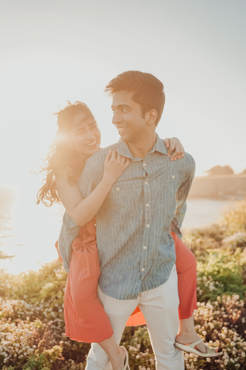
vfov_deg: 54.4
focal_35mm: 35
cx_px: 123
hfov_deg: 37.9
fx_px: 359
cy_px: 185
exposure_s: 1/1000
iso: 100
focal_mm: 35
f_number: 2.2
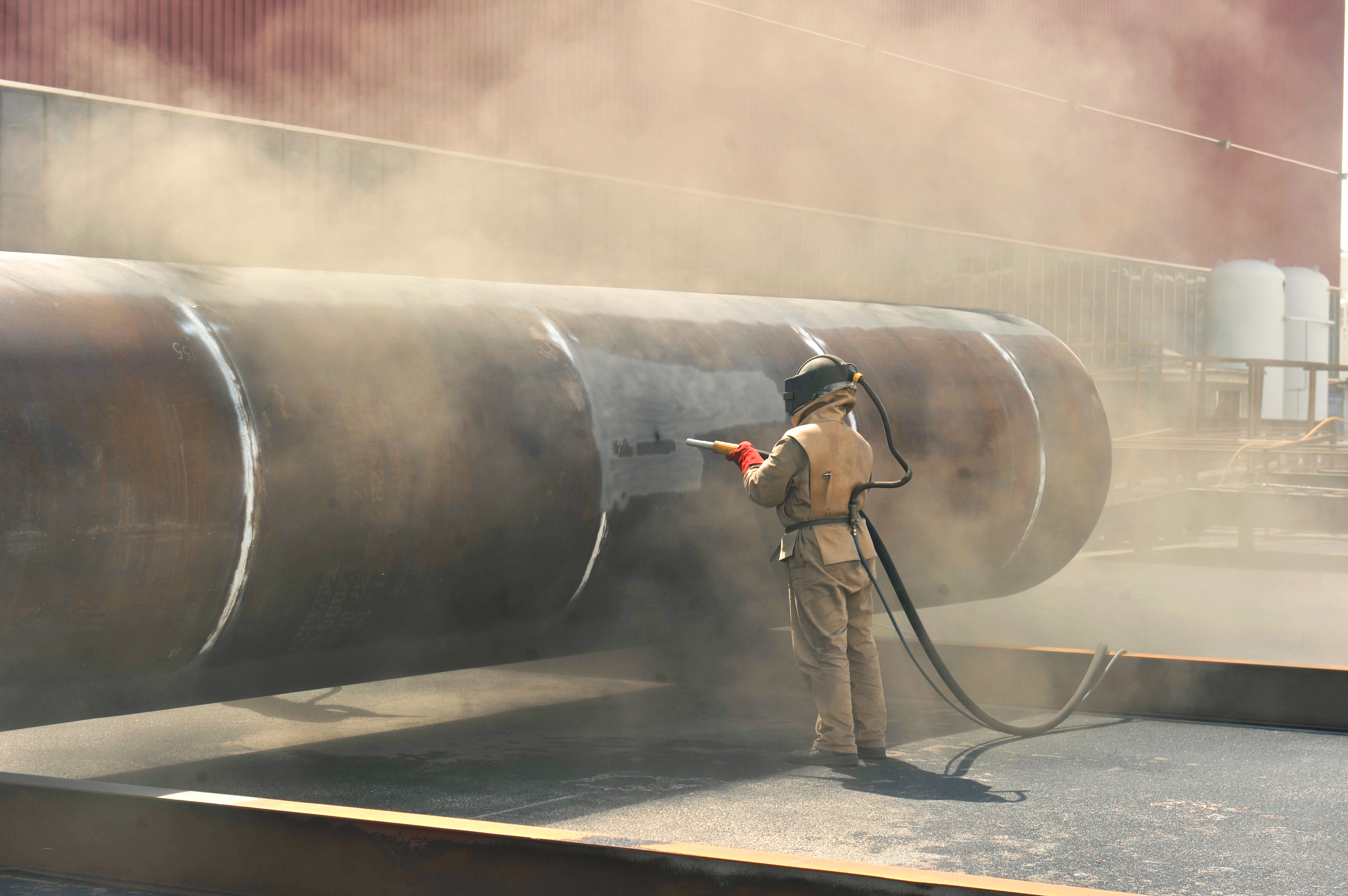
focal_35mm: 70
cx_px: 674
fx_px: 2619
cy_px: 448
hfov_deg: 28.9
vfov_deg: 19.4
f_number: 6.3
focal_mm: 70
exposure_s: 1/500
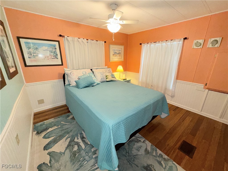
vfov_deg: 85.7
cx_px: 114
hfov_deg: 102.1
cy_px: 86
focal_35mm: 14
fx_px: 92
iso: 160
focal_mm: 2.22
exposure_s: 1/60
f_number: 2.2
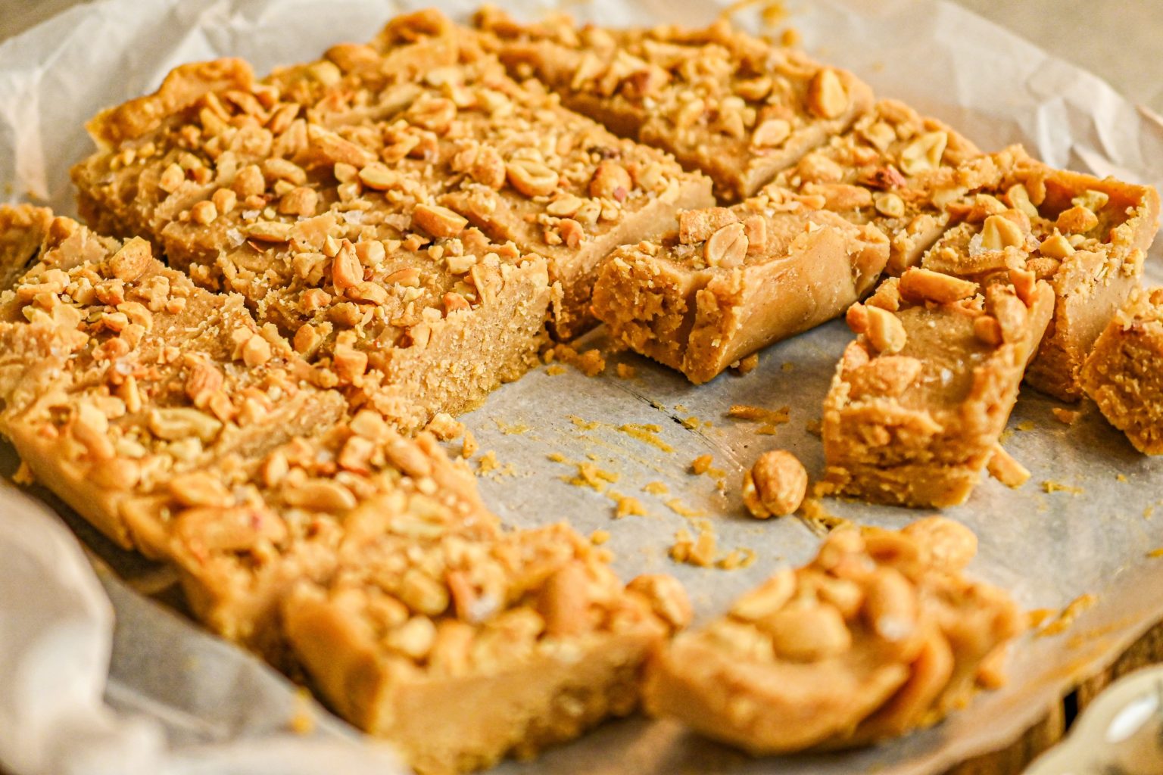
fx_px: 1938
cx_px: 582
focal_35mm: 60
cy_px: 388
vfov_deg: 22.6
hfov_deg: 33.4
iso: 1000
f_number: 3
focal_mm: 40
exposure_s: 1/125
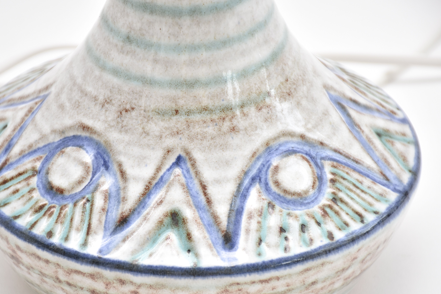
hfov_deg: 9.7
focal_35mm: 212
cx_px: 198
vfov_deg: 6.5
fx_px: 2597
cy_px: 175
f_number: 5.6
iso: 500
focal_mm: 116
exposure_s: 1/160
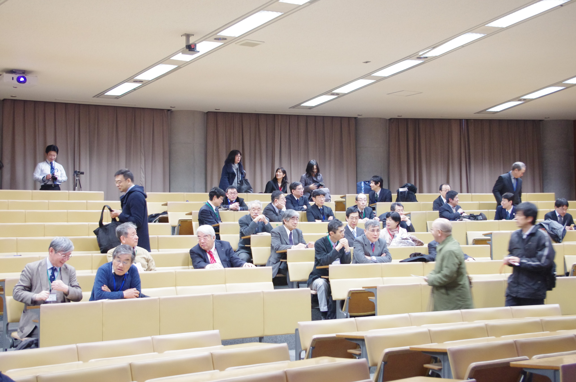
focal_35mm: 49
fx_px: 783
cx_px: 288
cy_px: 191
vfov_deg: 27.5
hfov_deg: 40.4
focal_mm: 32.5
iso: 2000
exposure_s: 1/25
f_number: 4
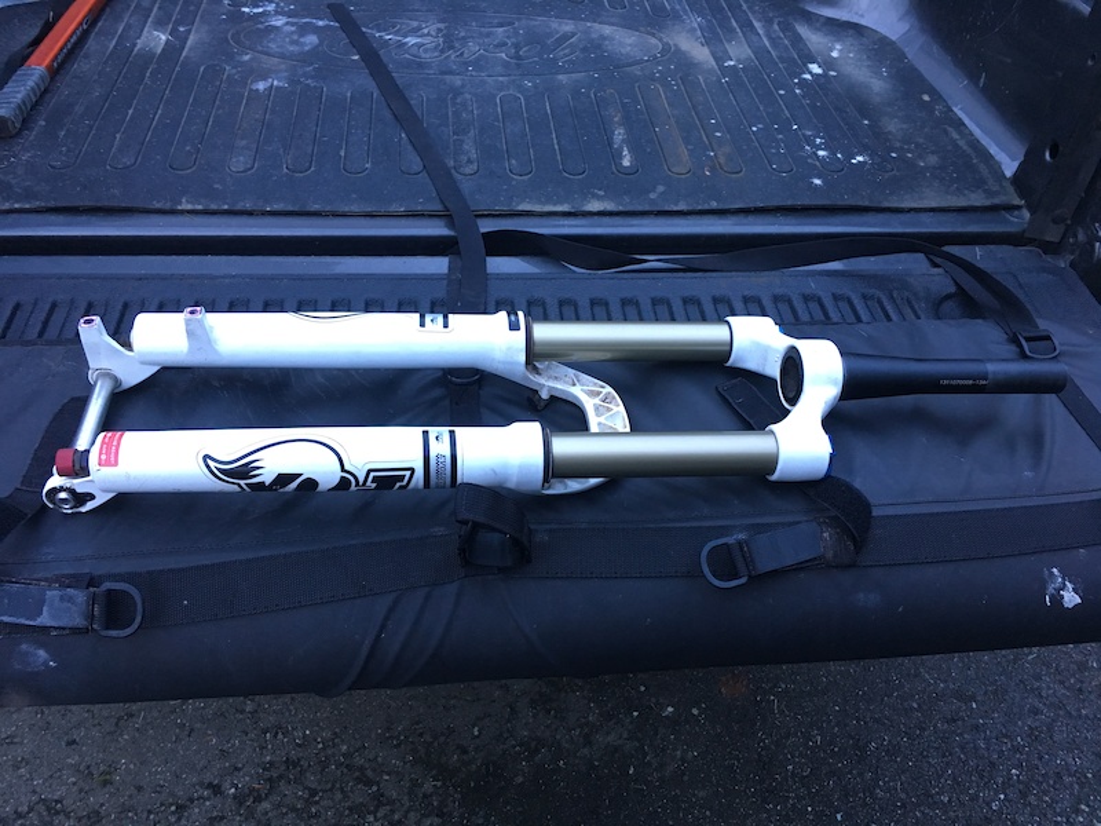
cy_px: 413
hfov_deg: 61.7
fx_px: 922
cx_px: 550
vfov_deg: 48.2
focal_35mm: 29
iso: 125
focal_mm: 4.15
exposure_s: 1/30
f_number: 2.2
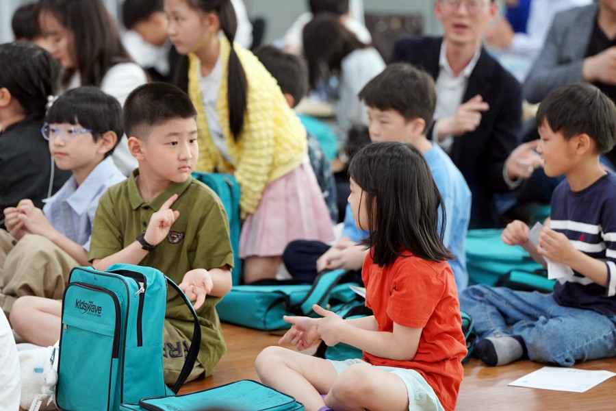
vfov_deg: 6.9
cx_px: 308
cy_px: 206
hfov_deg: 10.3
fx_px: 3422
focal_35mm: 200
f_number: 4
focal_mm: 200
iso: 3200
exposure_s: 1/250
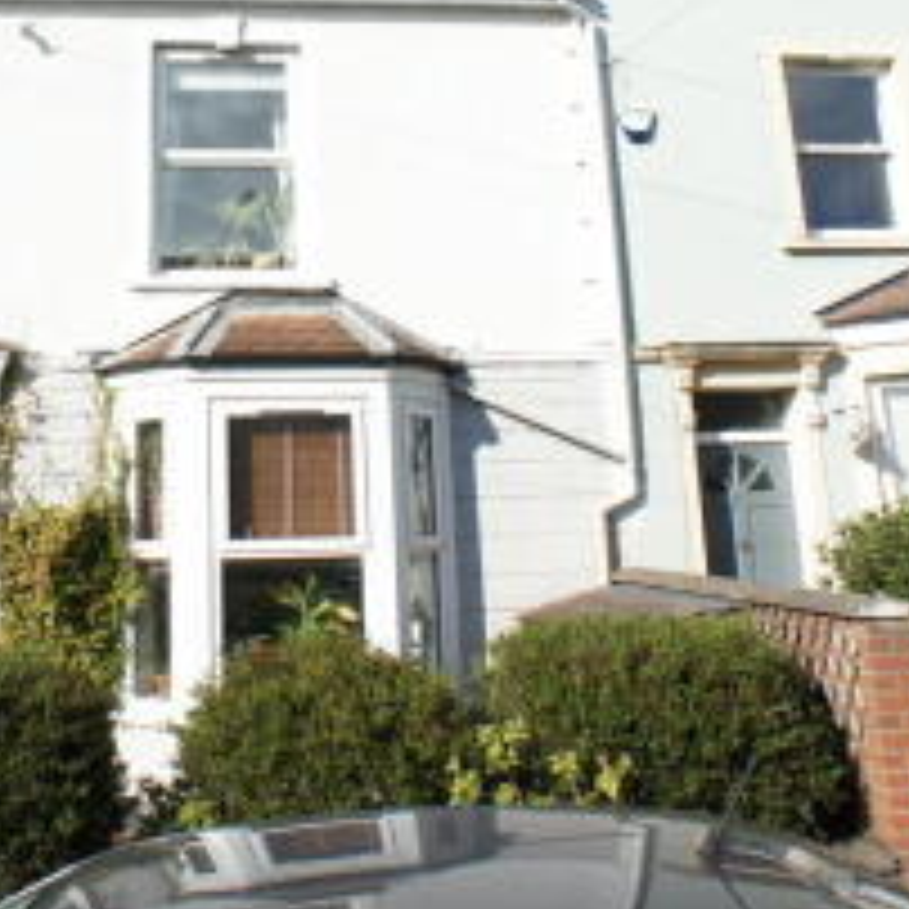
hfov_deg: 34.7
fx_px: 1426
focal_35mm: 48
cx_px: 243
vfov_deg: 34.7
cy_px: 236
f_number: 6.3
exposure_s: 1/500
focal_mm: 16
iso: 200
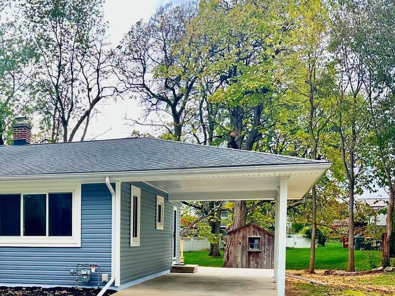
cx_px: 53
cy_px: 259
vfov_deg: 28.1
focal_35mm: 50
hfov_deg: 36.2
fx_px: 570
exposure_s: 1/377
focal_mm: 6.86
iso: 80
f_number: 1.78
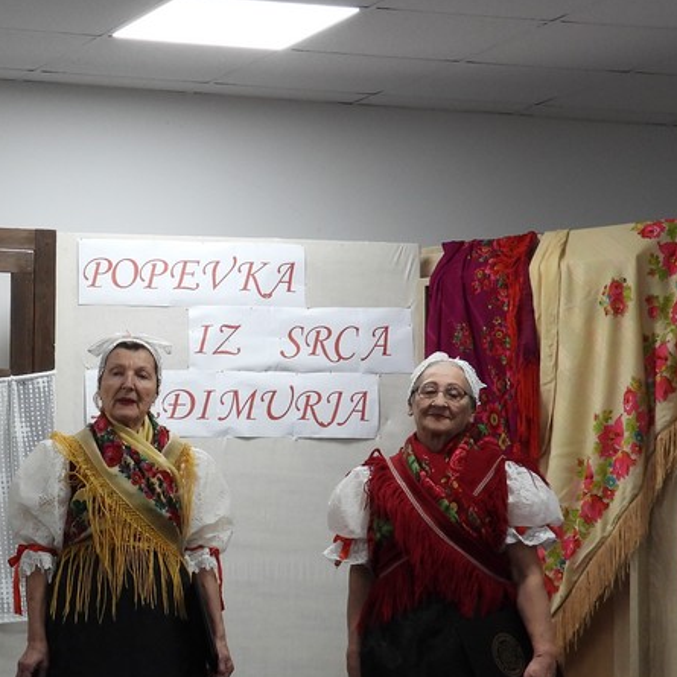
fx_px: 3164
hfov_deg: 12.0
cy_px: 505
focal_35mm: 143
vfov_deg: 12.2
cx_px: -100
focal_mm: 10.7
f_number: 3.5
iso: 160
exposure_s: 1/30
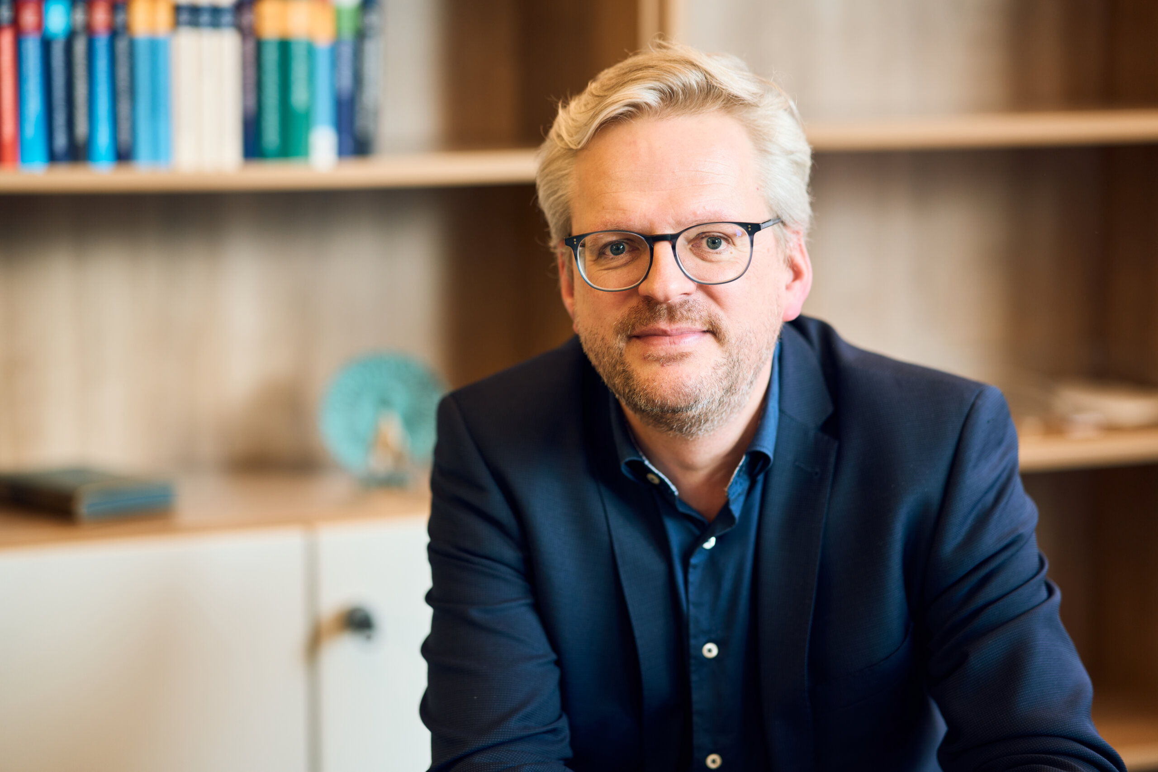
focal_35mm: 85
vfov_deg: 16.1
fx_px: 2734
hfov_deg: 23.9
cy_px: 386
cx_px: 579
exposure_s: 1/125
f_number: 1.8
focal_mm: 85
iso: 320
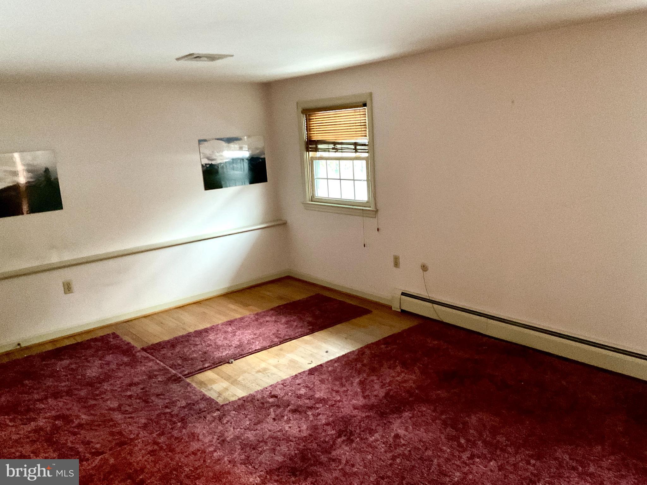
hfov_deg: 61.7
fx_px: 542
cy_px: 242
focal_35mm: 29
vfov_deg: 48.2
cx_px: 324
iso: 500
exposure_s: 1/20
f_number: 1.8
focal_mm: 3
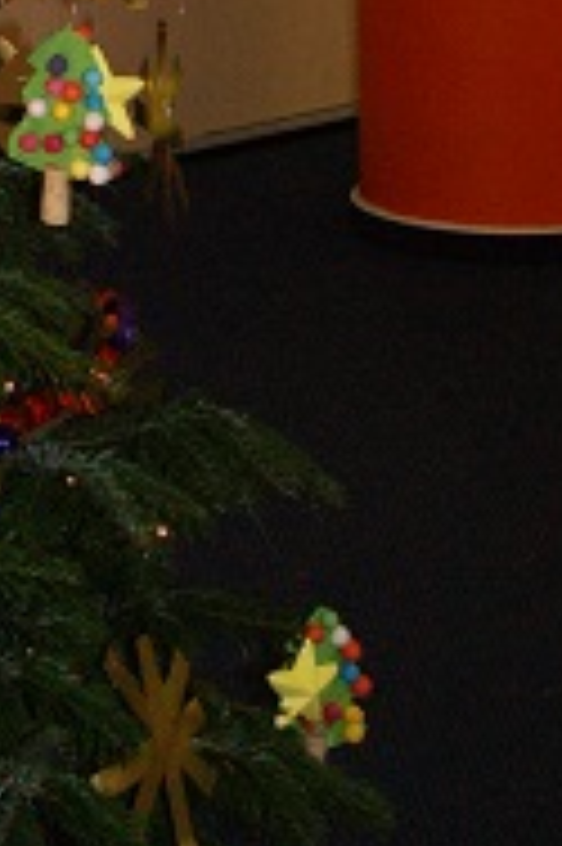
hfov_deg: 10.9
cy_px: -306
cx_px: -558
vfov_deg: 16.6
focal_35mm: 115
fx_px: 2698
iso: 400
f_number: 5.6
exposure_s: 1/60
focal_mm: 18
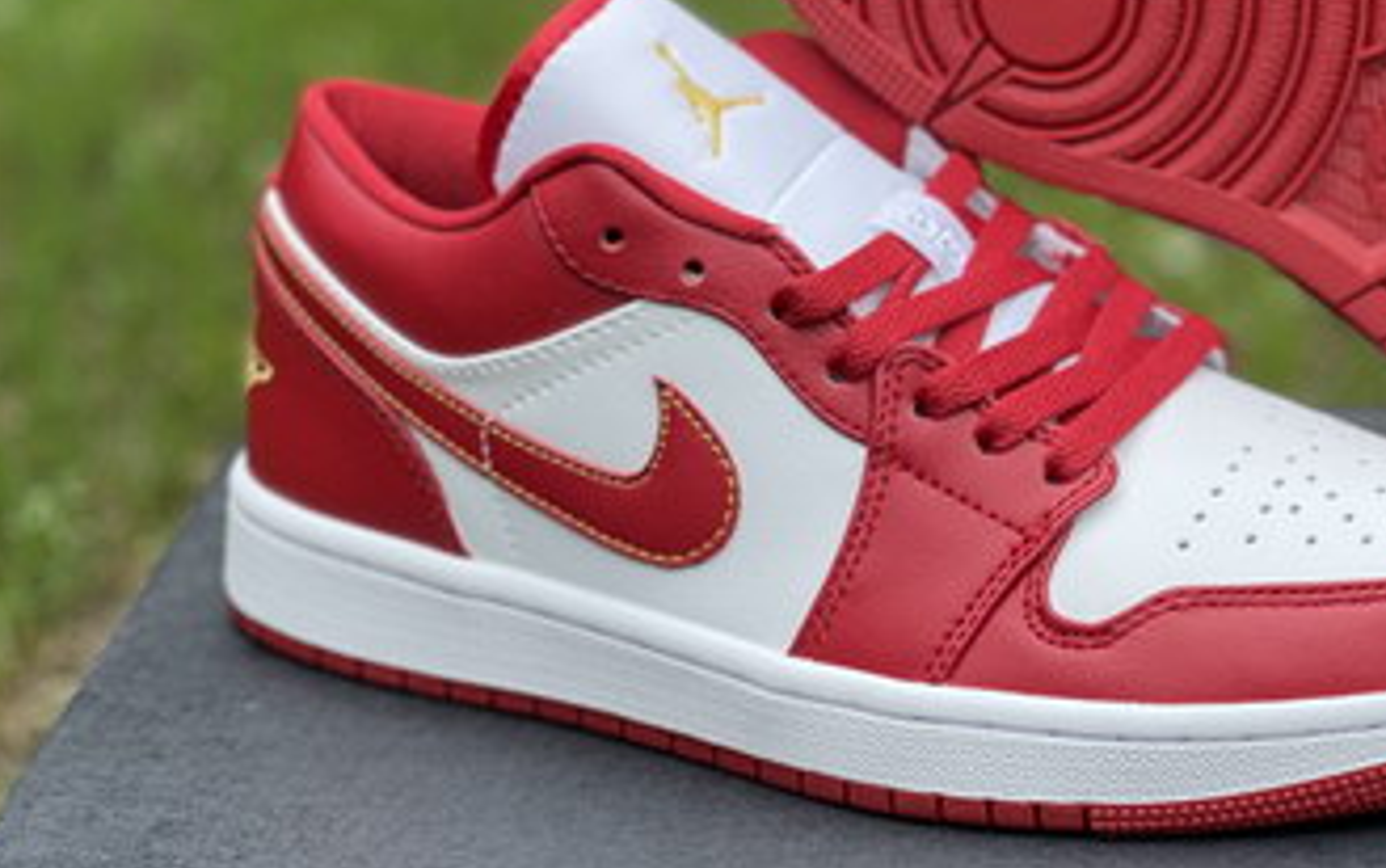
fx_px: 3893
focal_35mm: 103
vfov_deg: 12.7
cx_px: 1024
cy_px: 289
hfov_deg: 20.1
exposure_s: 1/359
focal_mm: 7.5
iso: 32
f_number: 2.2
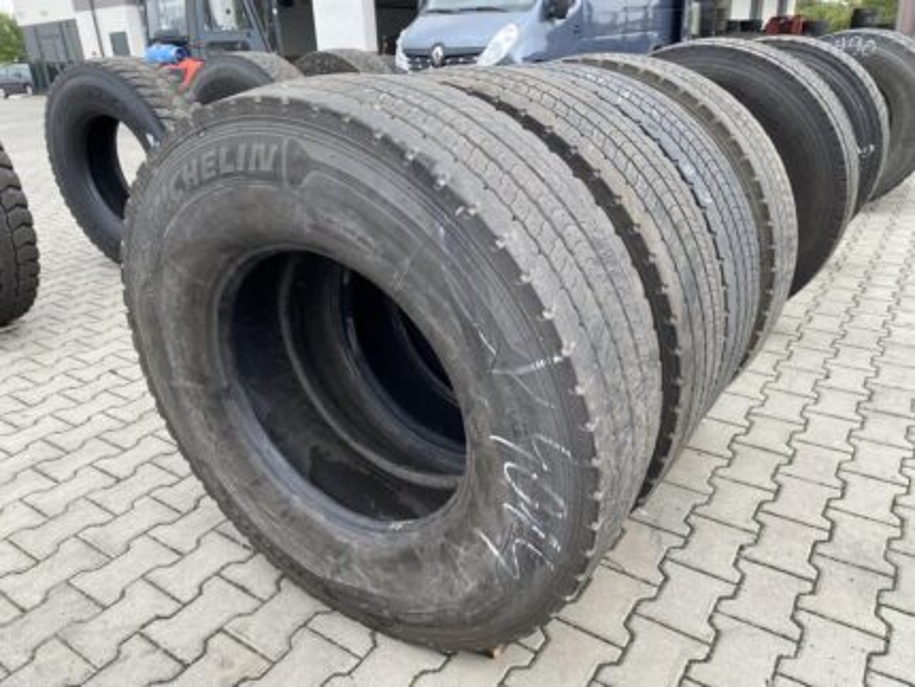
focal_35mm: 26
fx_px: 688
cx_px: 458
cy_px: 344
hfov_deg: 67.3
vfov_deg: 53.1
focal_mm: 4.25
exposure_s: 1/364
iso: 32
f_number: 1.8
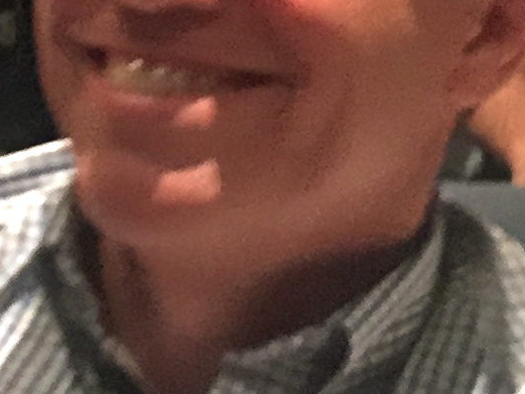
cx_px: 138
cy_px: 201
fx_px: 1593
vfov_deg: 14.1
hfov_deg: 18.6
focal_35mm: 105
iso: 250
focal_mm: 4.15
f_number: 2.2
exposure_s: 1/17
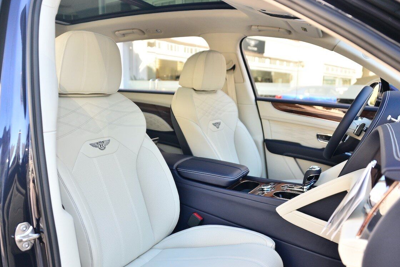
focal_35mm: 32
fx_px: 356
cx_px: 200
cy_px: 150
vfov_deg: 41.1
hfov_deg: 58.7
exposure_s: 1/200
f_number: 3.5
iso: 800
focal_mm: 28
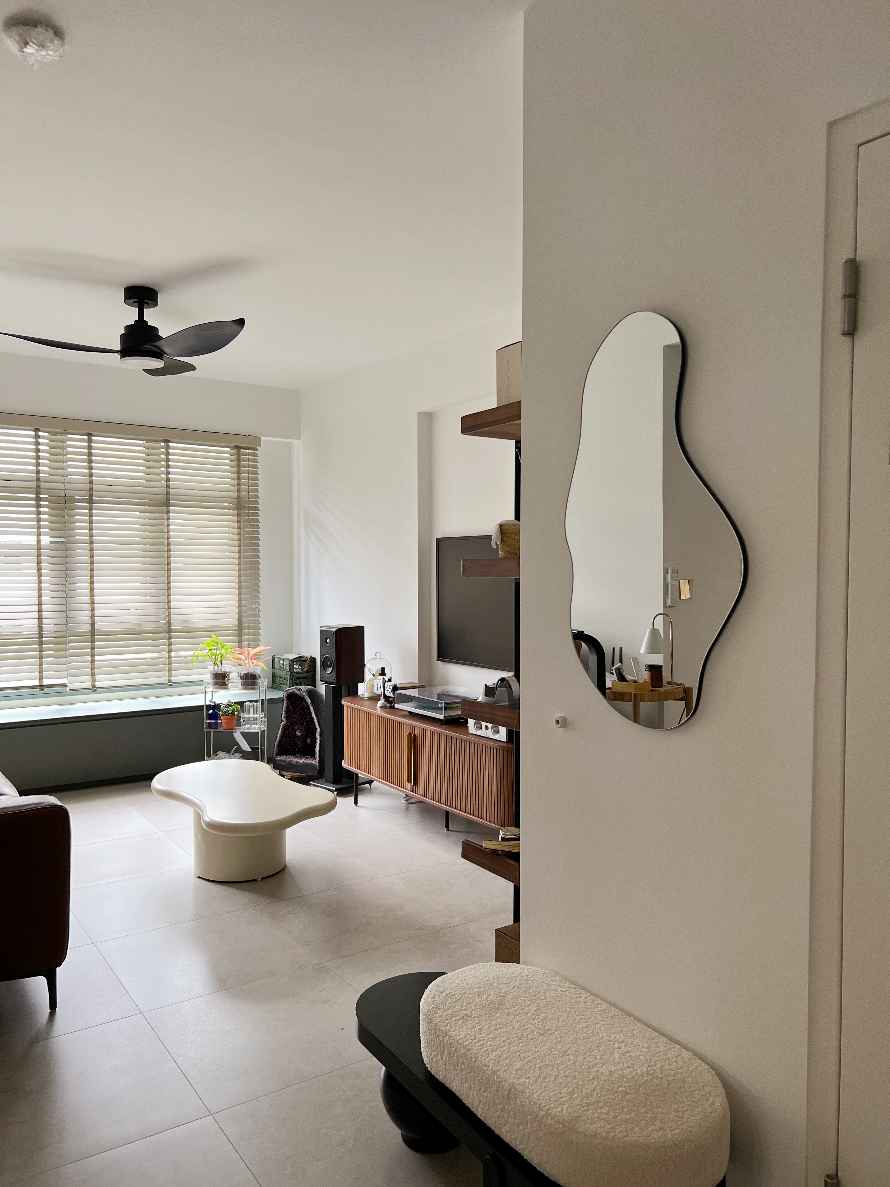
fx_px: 891
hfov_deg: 53.1
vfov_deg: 67.3
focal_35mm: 26
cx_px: 445
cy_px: 594
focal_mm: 5.7
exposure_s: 1/100
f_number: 1.5
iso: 100
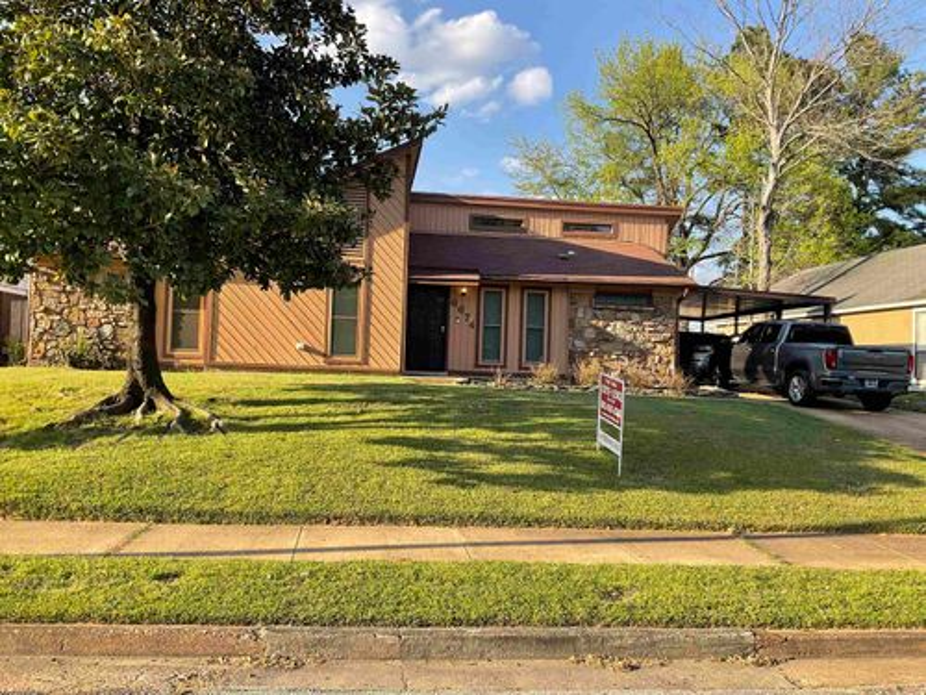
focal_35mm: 29
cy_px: 348
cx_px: 463
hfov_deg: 61.7
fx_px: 776
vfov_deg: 48.2
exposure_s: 1/524
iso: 16
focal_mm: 3
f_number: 1.8
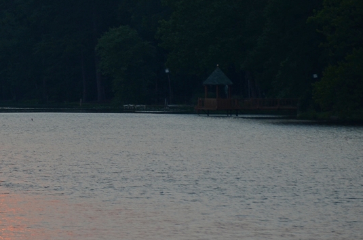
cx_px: -82
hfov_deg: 4.2
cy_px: -3
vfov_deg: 2.8
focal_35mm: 494
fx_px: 4969
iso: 200
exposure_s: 1/250
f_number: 5.6
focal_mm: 130
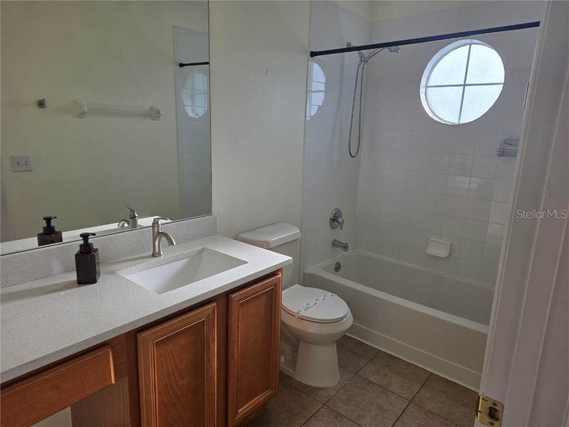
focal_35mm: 23
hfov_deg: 73.9
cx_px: 284
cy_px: 214
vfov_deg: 58.9
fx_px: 378
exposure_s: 1/2151
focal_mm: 6.3
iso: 80
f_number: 1.7
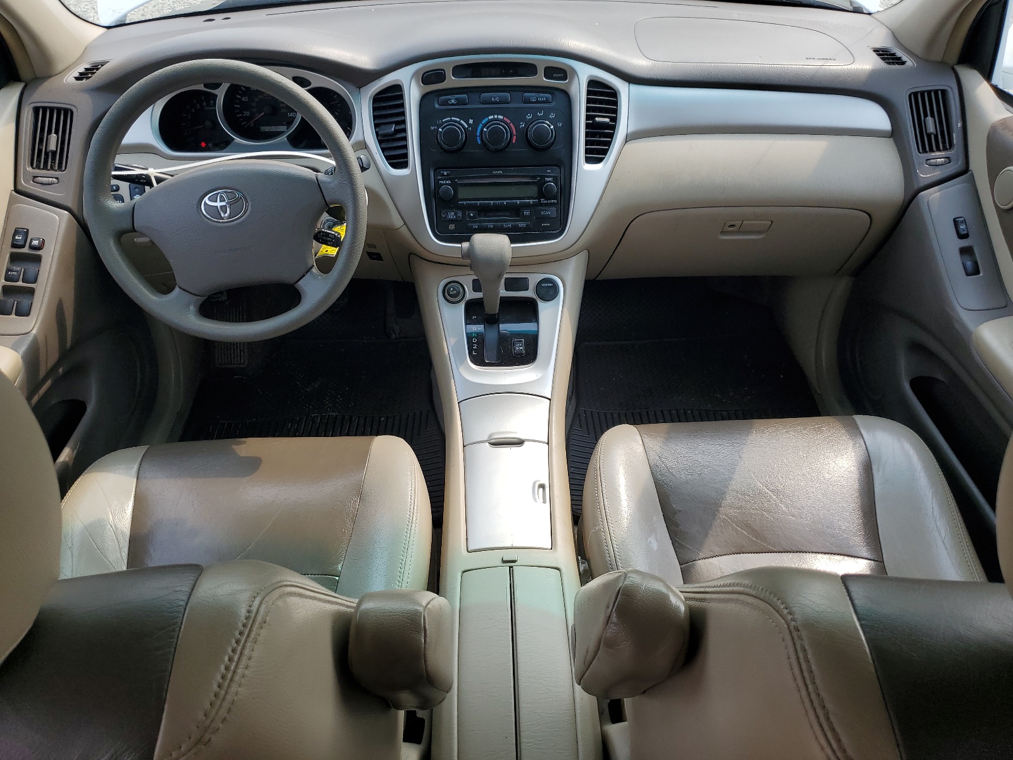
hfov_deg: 67.3
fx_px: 761
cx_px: 506
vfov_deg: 53.1
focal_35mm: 26
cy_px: 380
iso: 50
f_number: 1.5
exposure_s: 1/1000
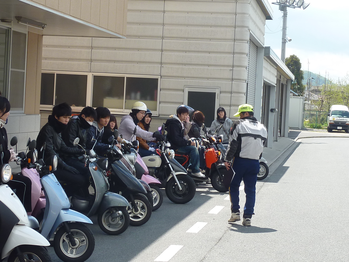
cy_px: 131
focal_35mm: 80
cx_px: 174
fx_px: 807
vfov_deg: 18.4
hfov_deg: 24.4
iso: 80
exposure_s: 1/320
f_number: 4
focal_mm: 7.3
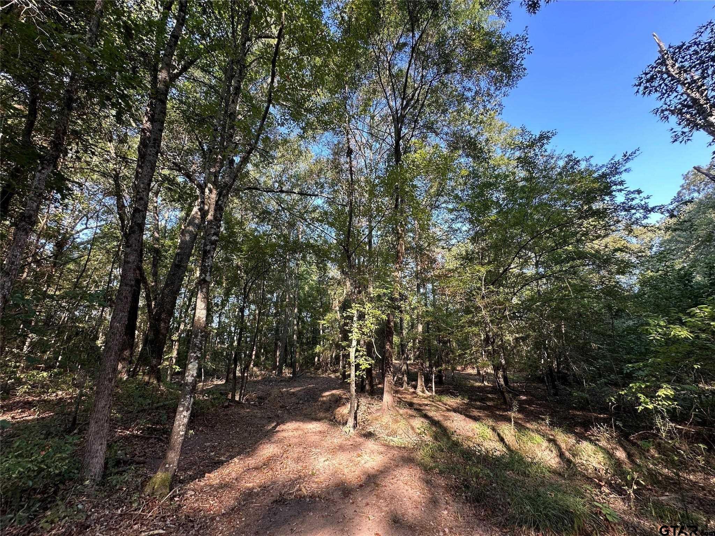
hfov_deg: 102.1
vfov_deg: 85.7
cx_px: 358
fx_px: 289
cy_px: 268
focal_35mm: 14
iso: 40
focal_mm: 2.22
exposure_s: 1/99
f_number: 2.2
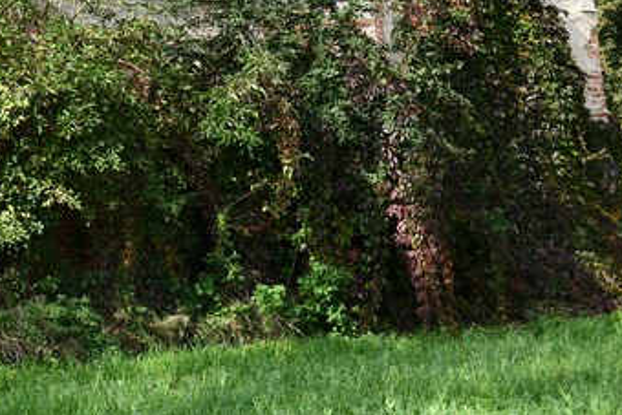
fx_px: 1625
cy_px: -69
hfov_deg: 20.7
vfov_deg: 14.2
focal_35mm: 94
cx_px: -57
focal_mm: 40
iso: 400
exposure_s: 1/5000
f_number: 3.5
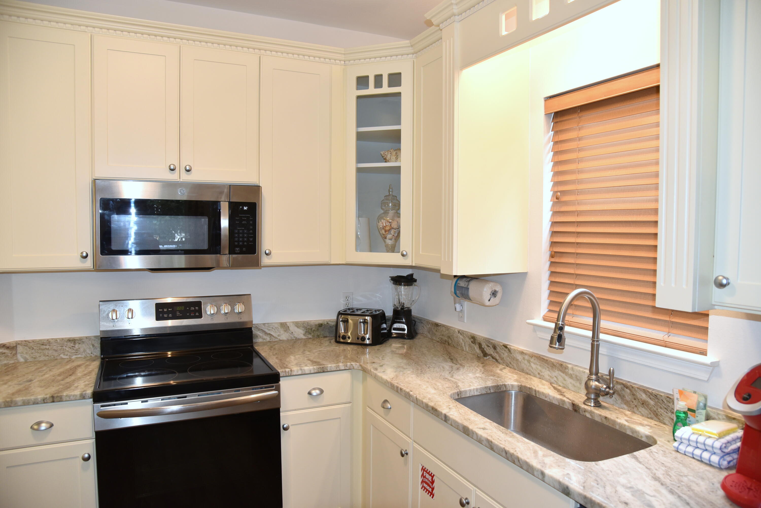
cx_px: 380
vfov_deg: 53.2
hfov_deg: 73.7
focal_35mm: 24
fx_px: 507
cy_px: 254
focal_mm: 24
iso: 800
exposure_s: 1/100
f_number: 5
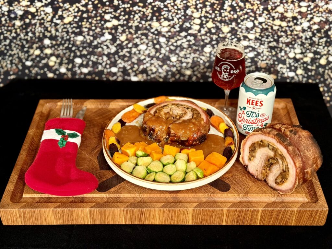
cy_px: 124
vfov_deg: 30.3
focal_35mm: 48
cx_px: 166
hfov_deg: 39.7
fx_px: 460
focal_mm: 6.76
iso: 250
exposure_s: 1/33
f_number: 1.78
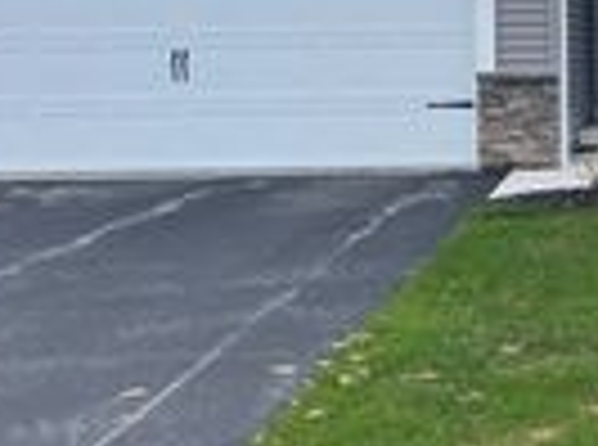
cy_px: 74
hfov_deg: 18.7
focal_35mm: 98
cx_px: 769
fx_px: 1688
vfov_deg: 14.9
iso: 32
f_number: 1.6
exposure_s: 1/2132
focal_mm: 4.2
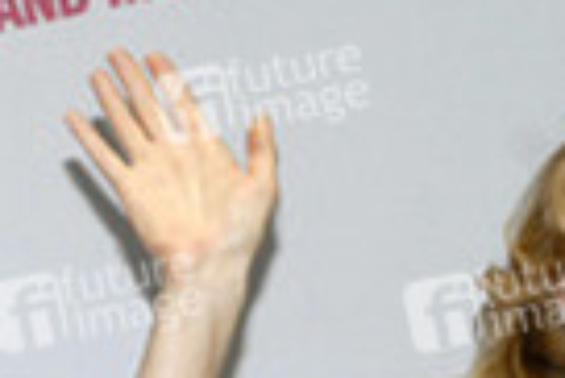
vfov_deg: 3.2
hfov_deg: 4.8
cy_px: 407
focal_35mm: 426
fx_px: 6693
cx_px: 561
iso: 400
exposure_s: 1/125
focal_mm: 86
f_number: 6.3
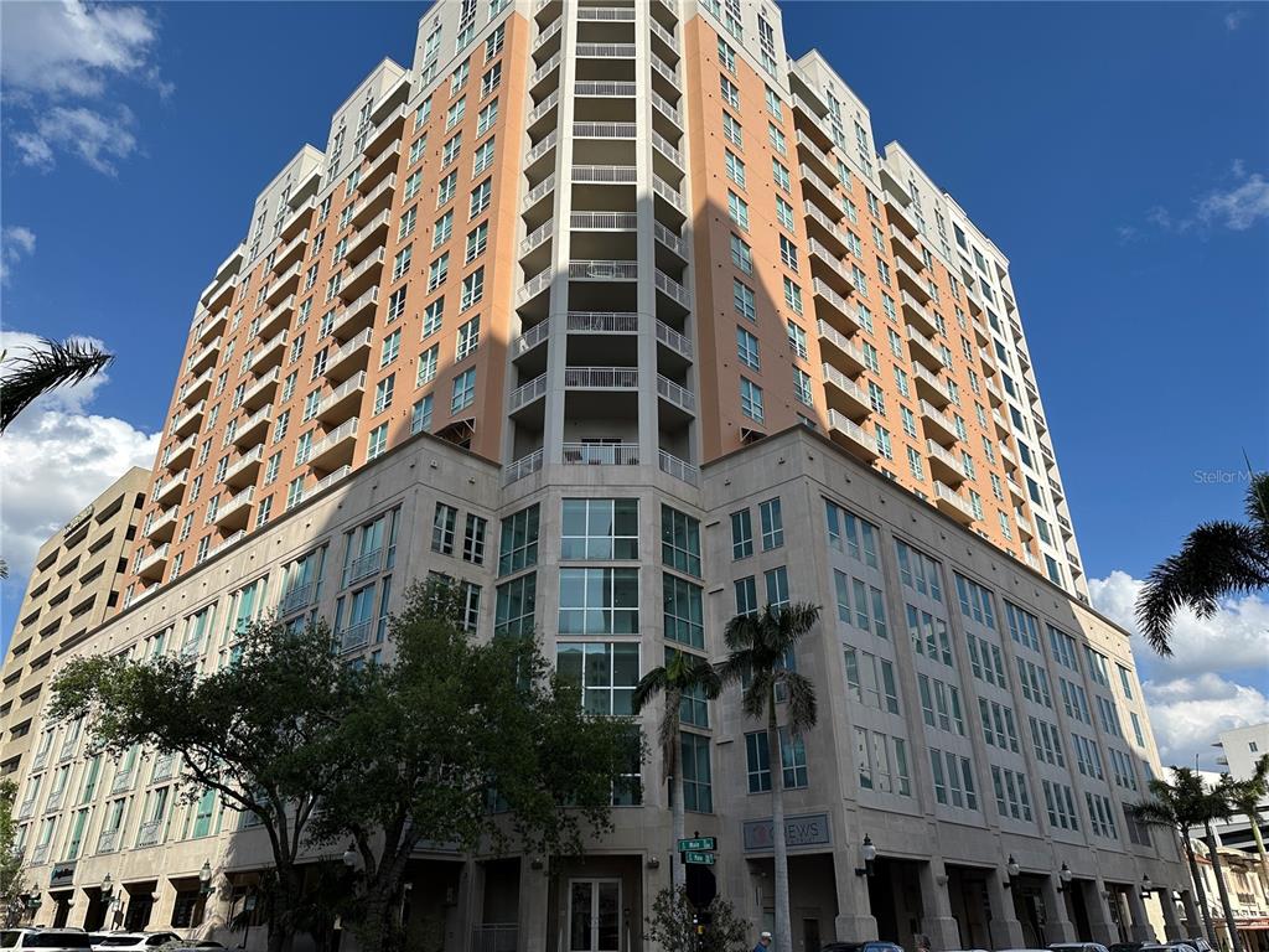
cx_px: 634
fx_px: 880
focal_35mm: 24
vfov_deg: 56.8
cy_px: 476
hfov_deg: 71.6
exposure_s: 1/5263
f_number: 1.78
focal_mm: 6.86
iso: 80
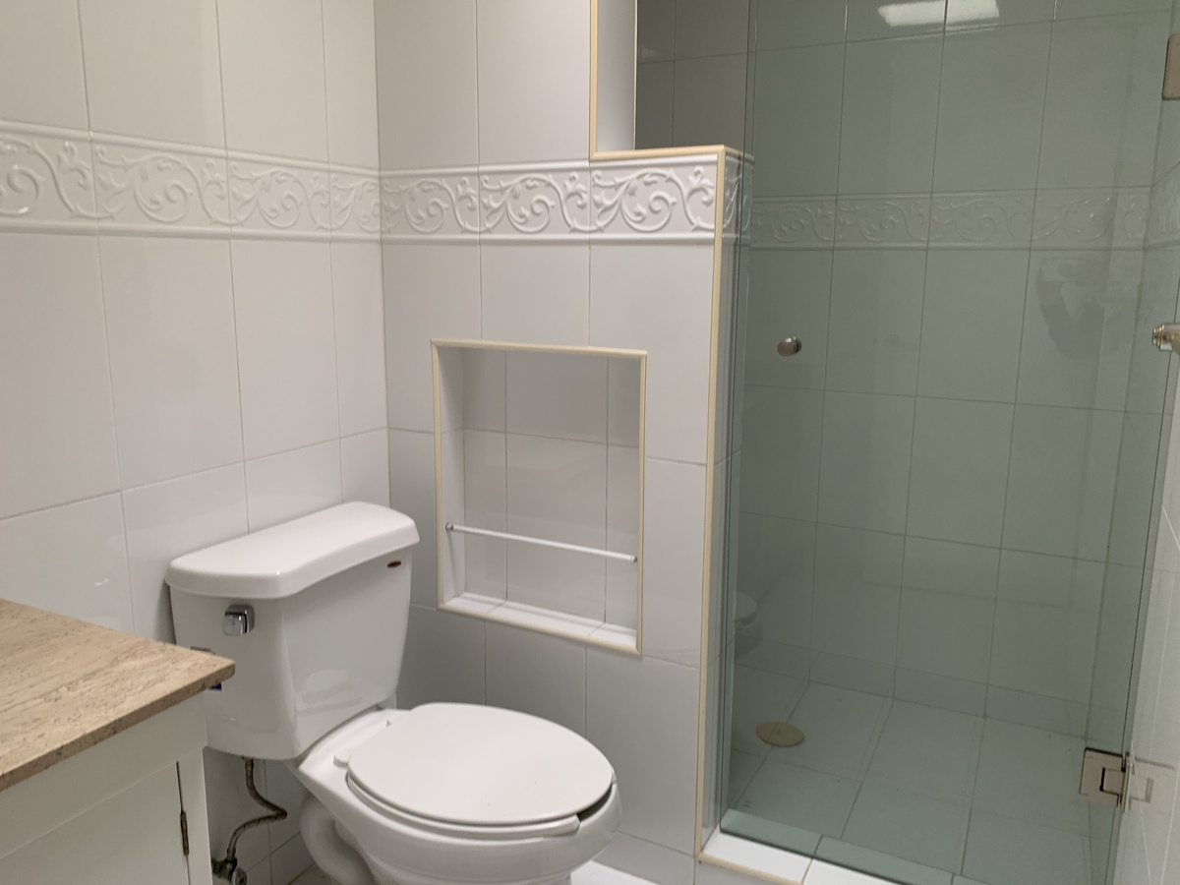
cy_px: 442
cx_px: 590
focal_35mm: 26
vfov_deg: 53.1
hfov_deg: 67.3
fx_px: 886
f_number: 1.8
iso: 100
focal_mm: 4.25
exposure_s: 1/77
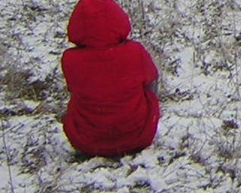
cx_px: 535
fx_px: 1249
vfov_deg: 8.5
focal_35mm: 175
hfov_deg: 9.9
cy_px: -158
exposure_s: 1/162
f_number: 5.2
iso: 100
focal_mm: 4.7
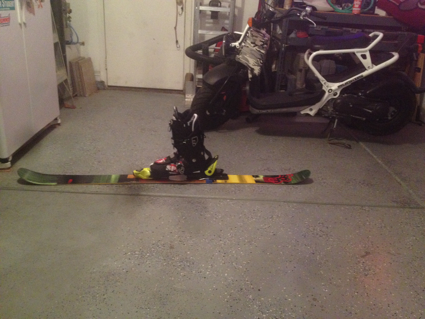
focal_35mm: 35
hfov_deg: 52.6
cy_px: 160
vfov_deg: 40.7
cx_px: 212
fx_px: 430
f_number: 2.4
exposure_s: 1/16
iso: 400
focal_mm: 4.28
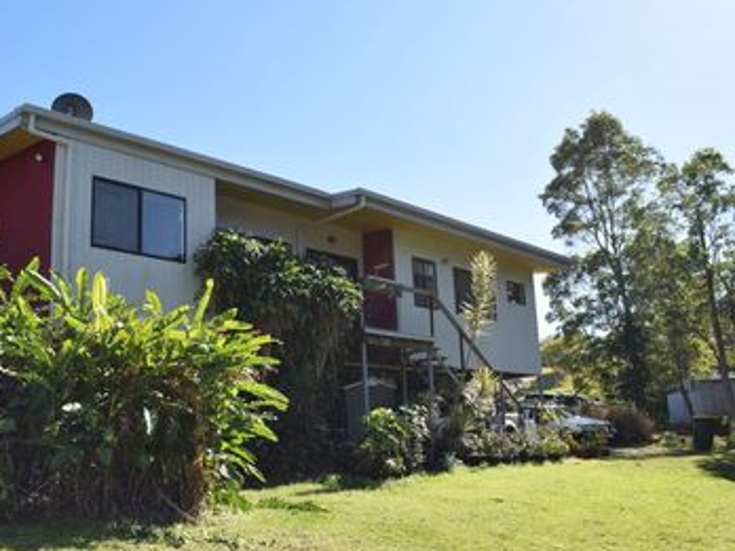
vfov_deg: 40.6
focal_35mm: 35
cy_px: 324
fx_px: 743
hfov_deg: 52.6
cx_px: 353
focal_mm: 18
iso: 100
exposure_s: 1/200
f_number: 8
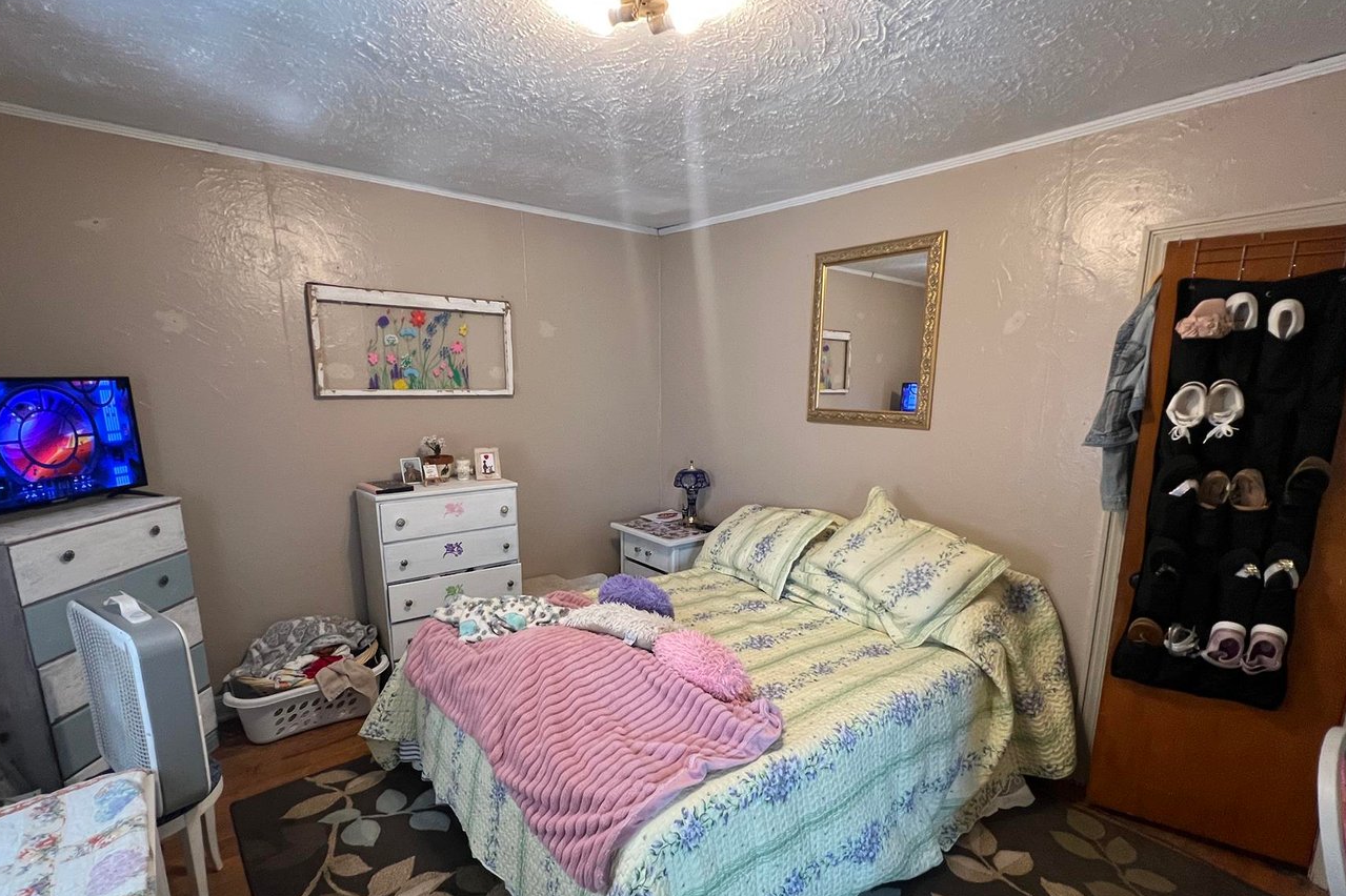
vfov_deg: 73.4
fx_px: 598
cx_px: 669
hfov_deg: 96.7
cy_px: 503
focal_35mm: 16
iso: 250
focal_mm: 1.57
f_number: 1.8
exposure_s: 1/60
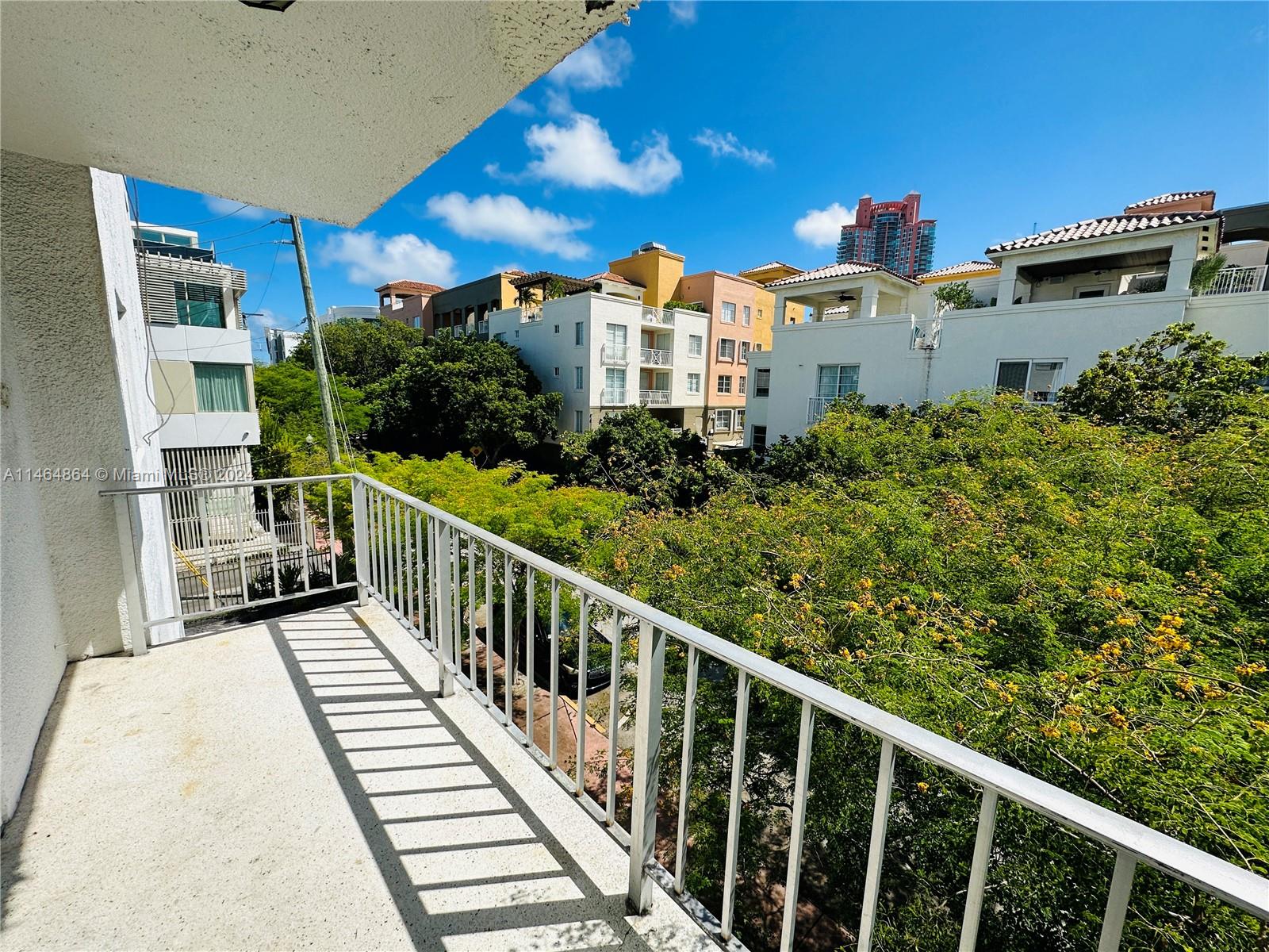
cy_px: 476
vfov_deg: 85.7
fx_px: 513
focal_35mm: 14
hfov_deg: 102.1
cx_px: 634
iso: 50
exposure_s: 1/1795
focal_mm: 2.22
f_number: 2.2
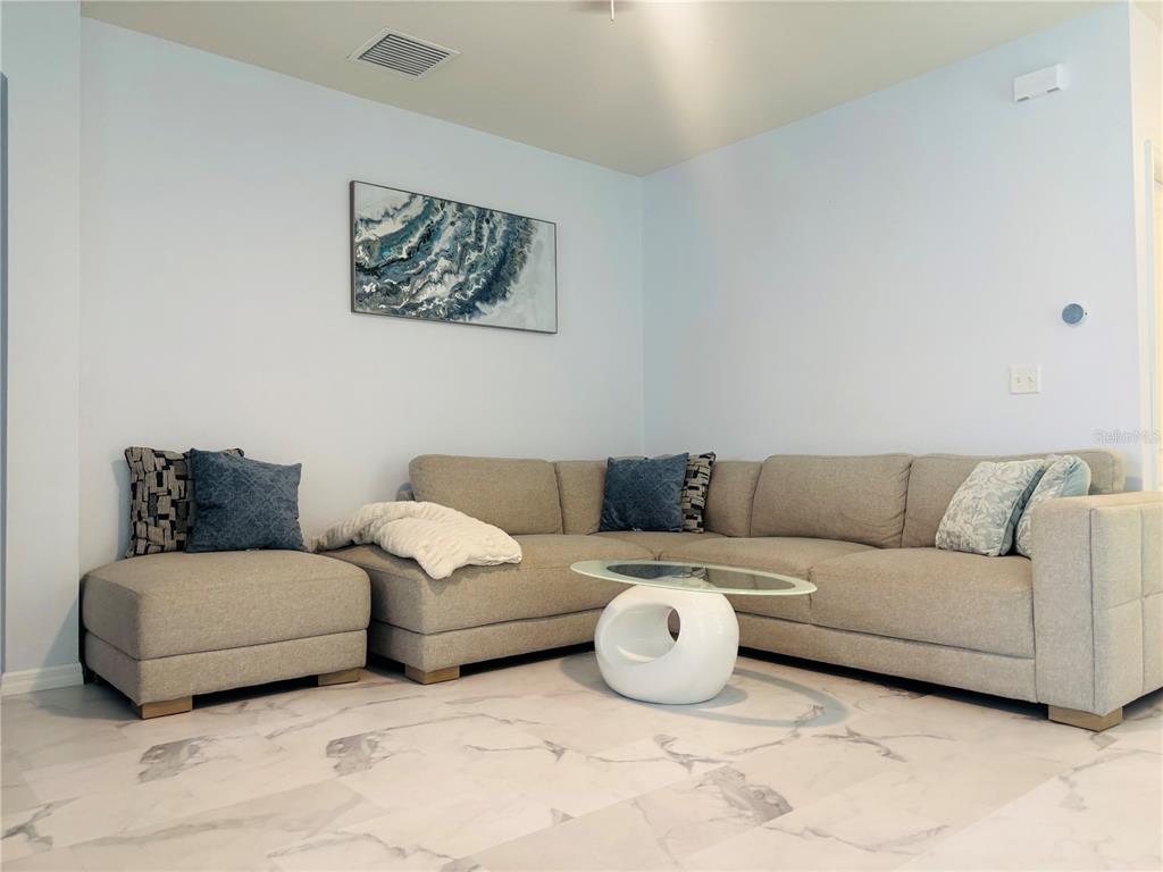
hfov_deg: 67.3
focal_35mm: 26
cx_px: 582
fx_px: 874
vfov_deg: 53.1
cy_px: 436
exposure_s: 1/60
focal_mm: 5.96
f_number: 1.6
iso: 125
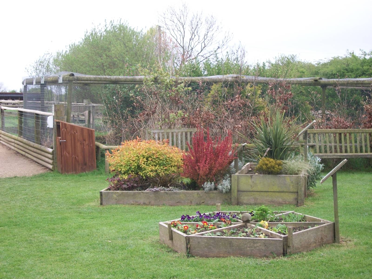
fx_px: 827
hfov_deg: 25.3
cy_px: 140
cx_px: 186
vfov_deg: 19.1
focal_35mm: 77
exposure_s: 1/50
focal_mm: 13.7
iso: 85
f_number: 4.6
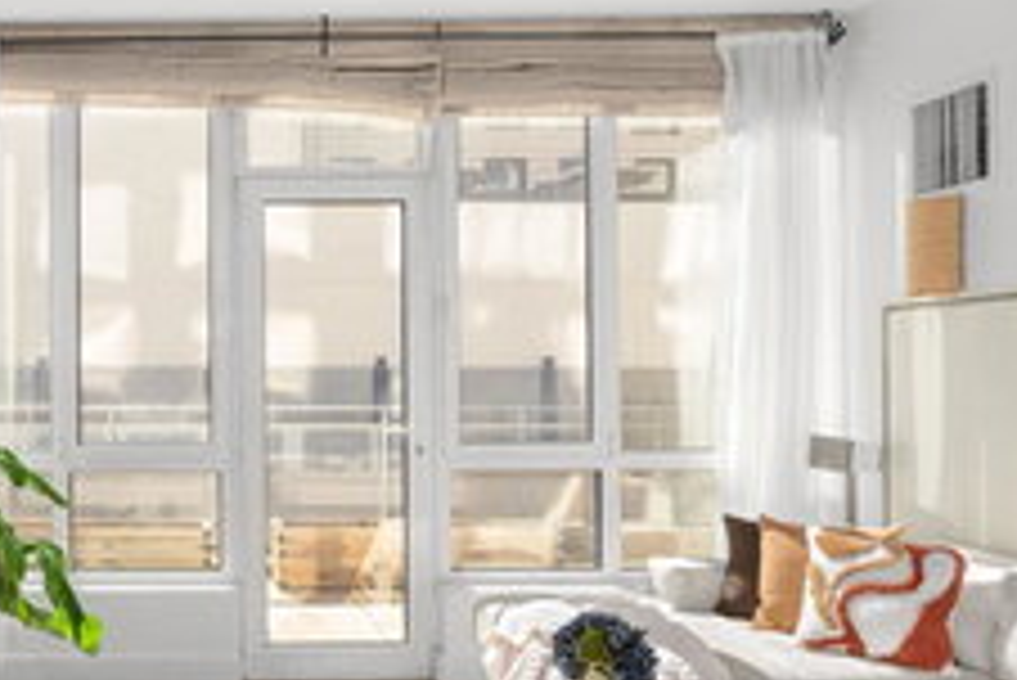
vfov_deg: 38.9
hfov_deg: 52.1
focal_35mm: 34
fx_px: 961
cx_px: 198
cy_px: 369
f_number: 11
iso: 400
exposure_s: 1/25
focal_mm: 16
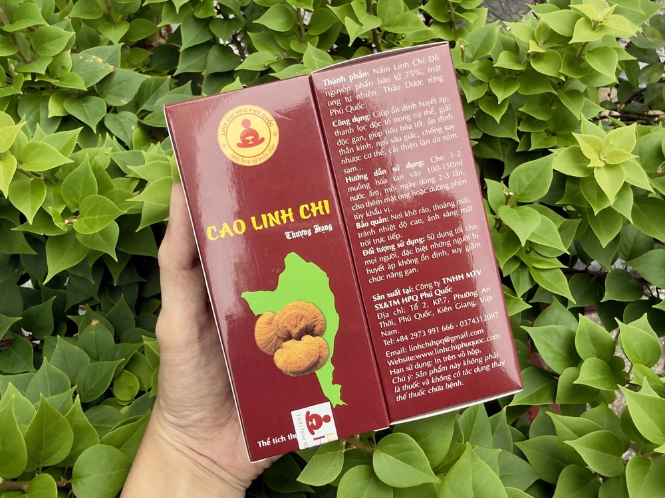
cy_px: 249
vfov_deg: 56.8
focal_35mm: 24
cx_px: 332
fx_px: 461
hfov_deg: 71.6
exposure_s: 1/497
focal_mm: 2.2
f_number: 2.2
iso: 40
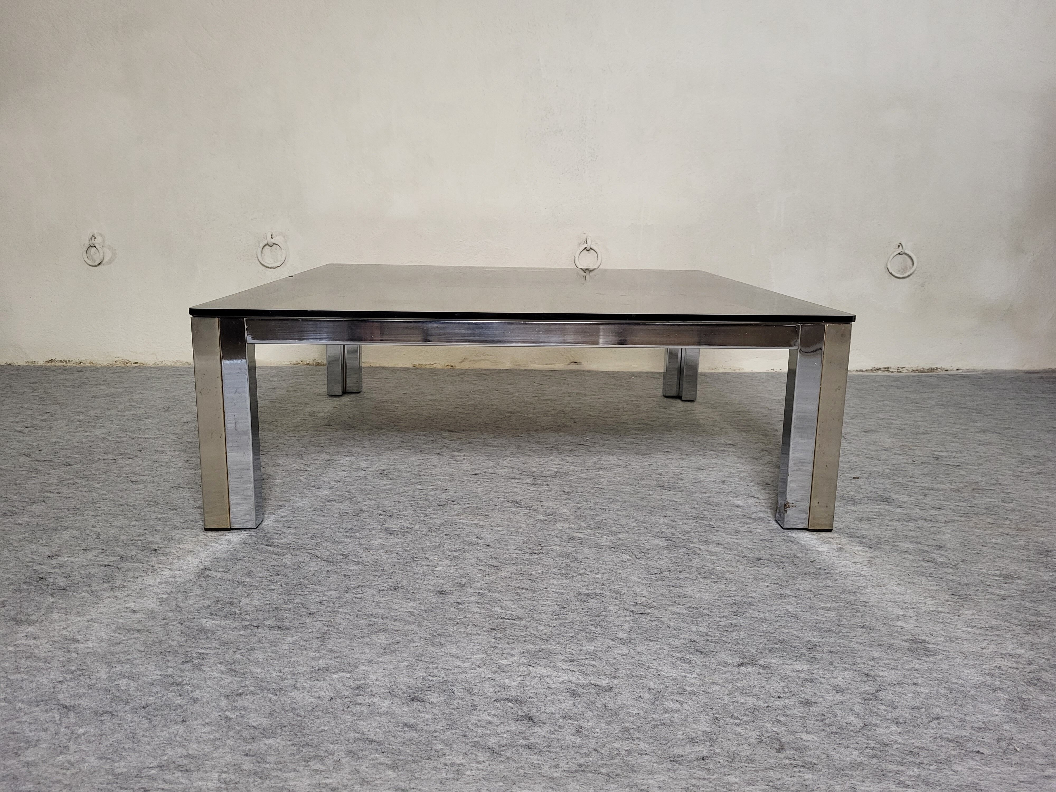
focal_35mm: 26
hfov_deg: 67.3
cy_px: 396
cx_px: 528
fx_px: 793
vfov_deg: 53.1
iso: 400
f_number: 1.8
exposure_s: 1/50
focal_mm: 5.4
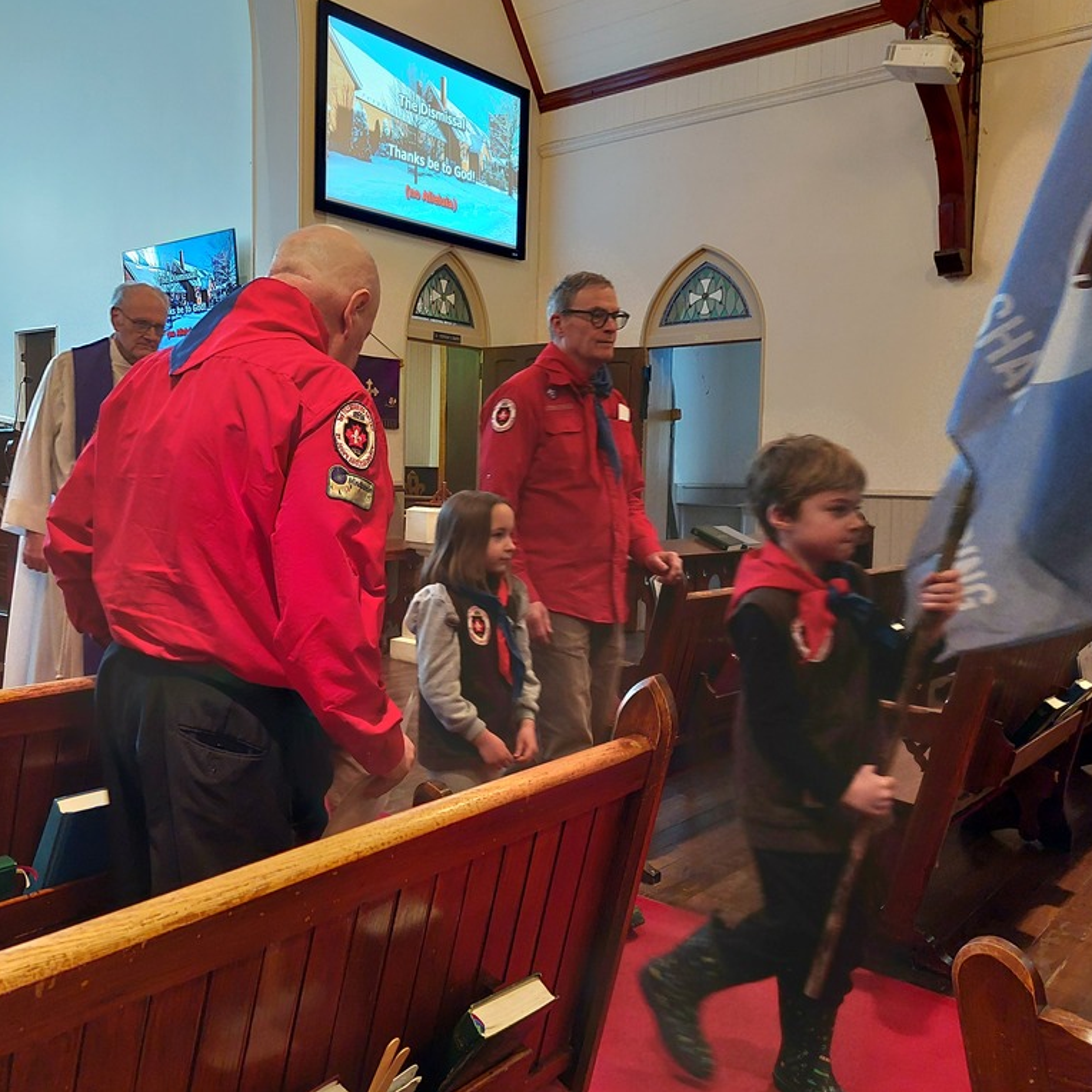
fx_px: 1035
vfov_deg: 55.6
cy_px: 535
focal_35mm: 29
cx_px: 389
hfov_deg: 54.8
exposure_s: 1/40
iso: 400
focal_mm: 5.23
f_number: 1.8
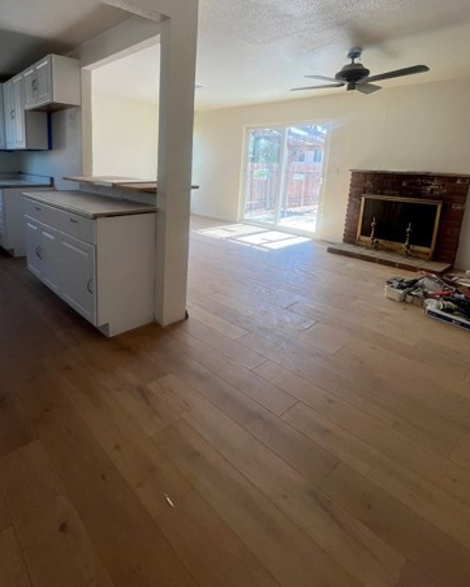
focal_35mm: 18
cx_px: 171
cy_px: 223
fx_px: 313
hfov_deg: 72.3
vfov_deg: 84.8
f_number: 1.8
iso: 32
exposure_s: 1/102
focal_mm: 1.57
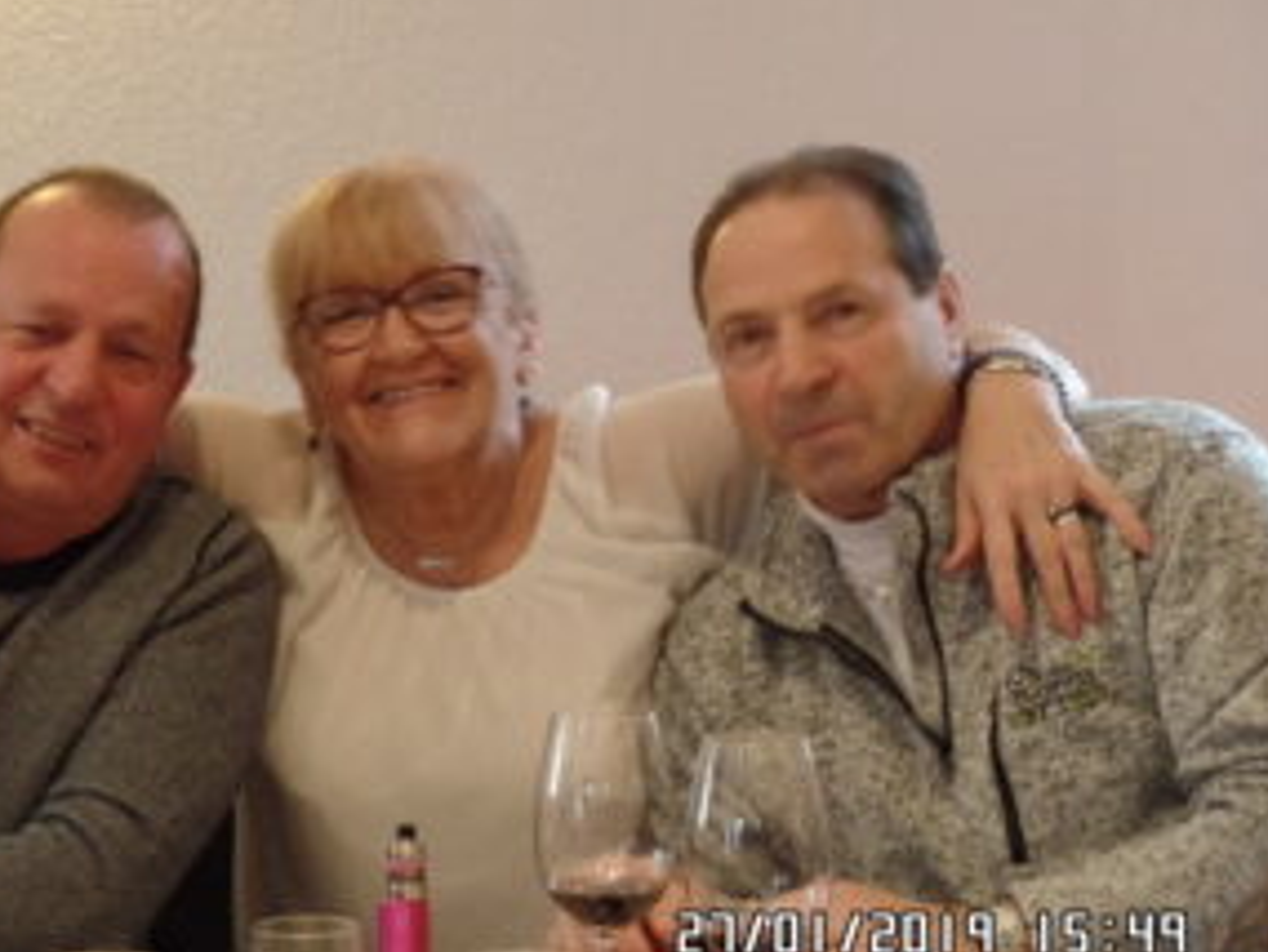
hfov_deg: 10.8
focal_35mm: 183
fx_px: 6706
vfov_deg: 8.1
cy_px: 405
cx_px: 481
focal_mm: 25.2
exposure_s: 1/15
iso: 800
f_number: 4.2
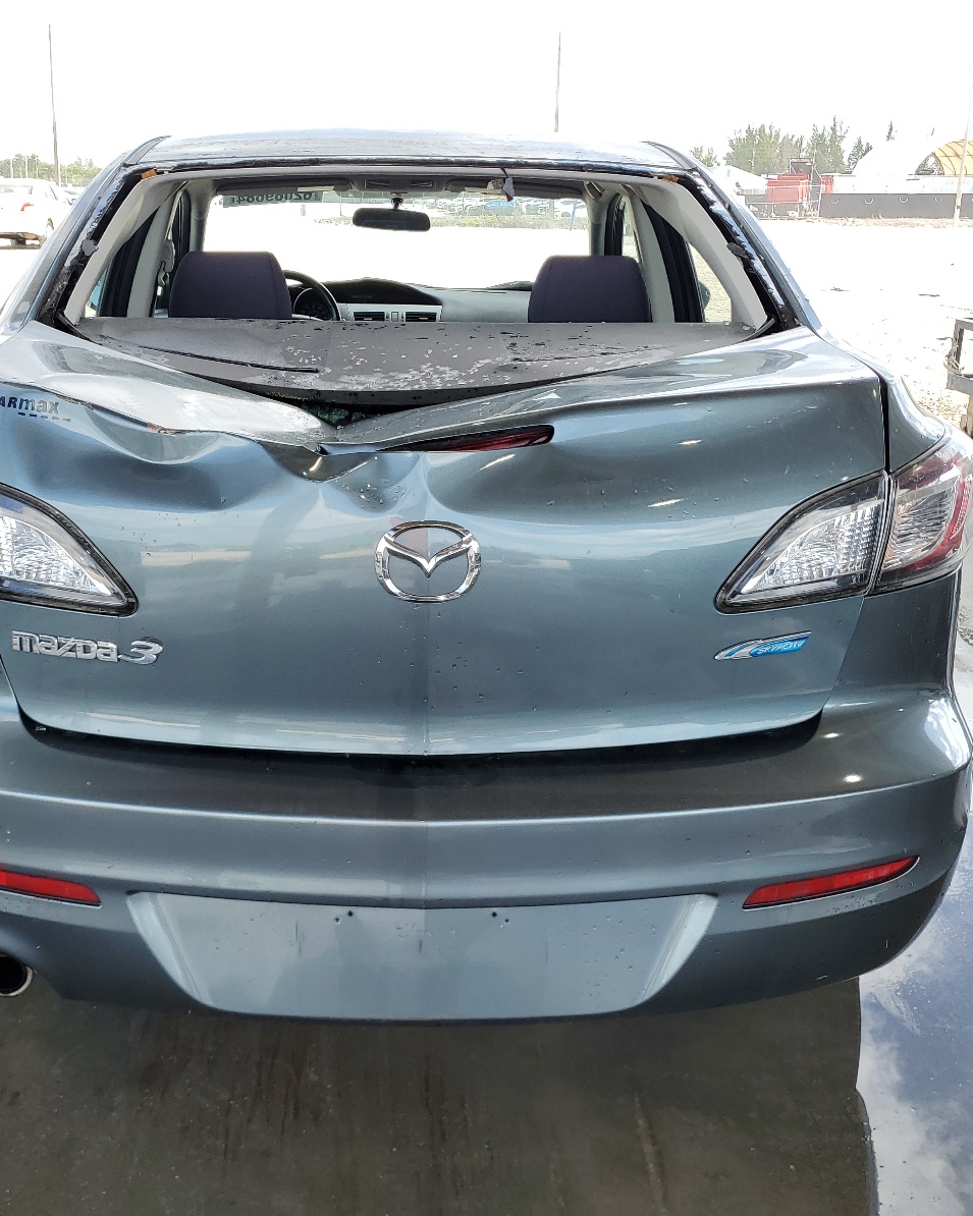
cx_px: 421
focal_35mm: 34
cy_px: 606
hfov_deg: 43.3
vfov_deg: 52.8
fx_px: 1224
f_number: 1.5
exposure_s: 1/667
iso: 50
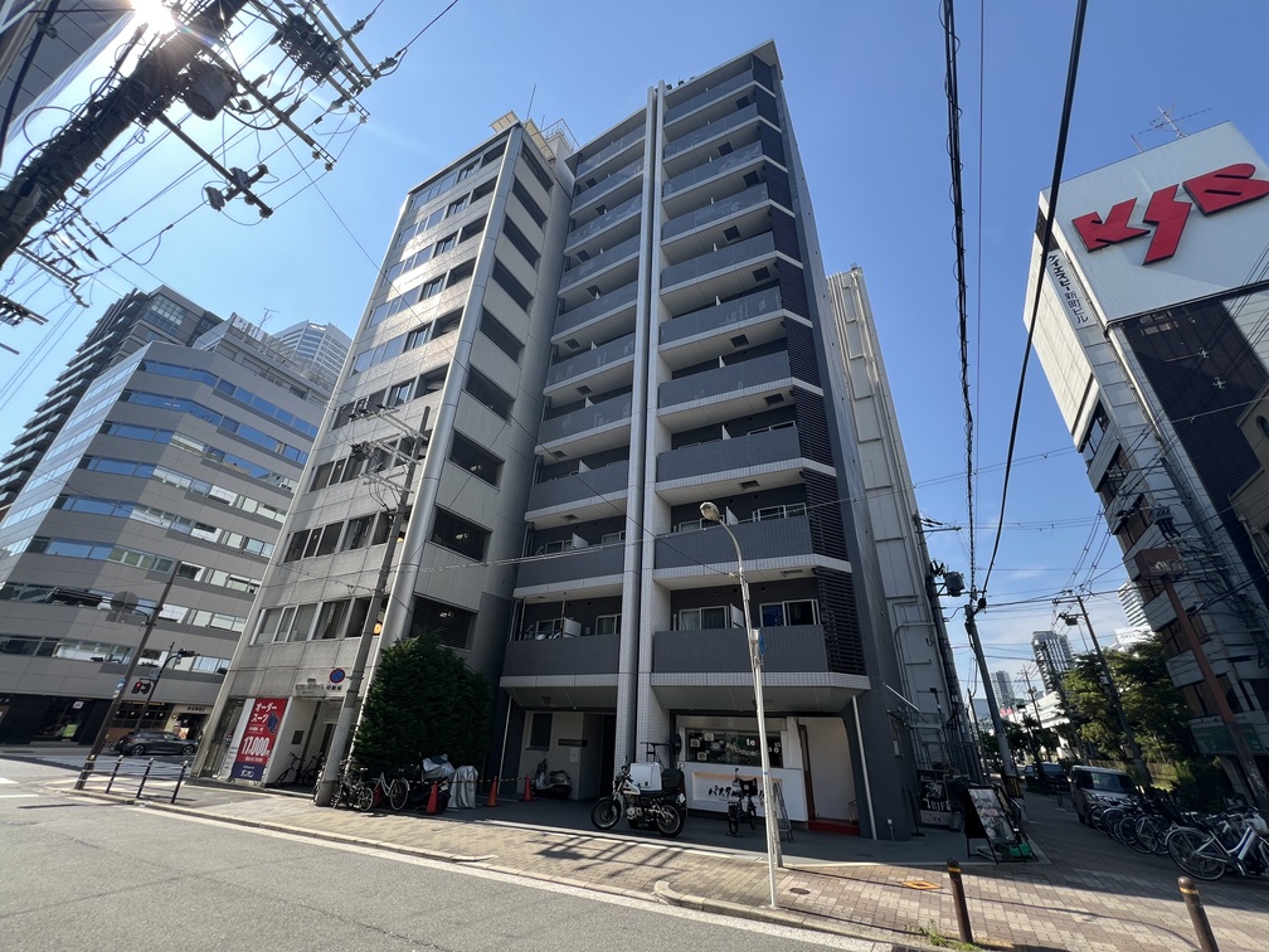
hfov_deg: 106.2
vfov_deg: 89.9
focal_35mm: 13
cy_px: 476
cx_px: 634
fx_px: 477
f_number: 1.8
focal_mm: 1.57
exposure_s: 1/431
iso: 32
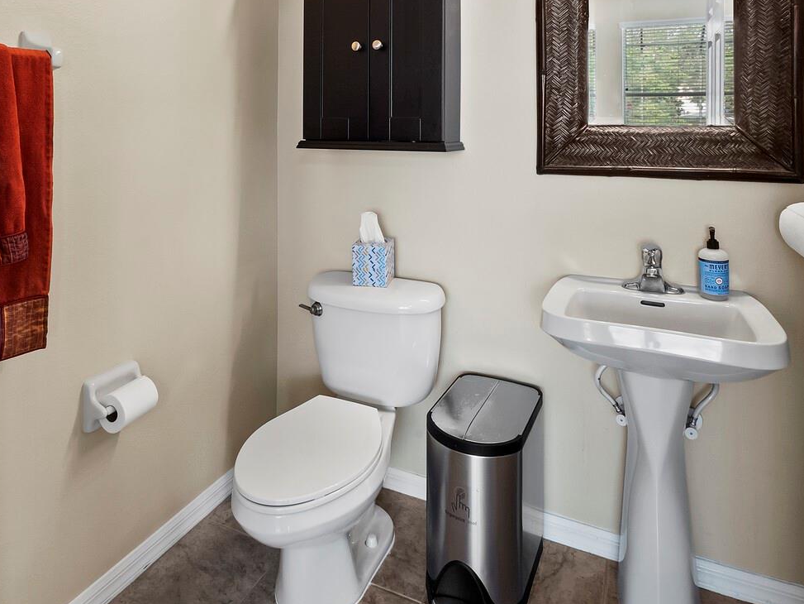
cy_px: 115
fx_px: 534
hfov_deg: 73.8
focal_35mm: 23
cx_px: 371
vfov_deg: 54.6
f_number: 11
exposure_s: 1.6
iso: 400
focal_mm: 7
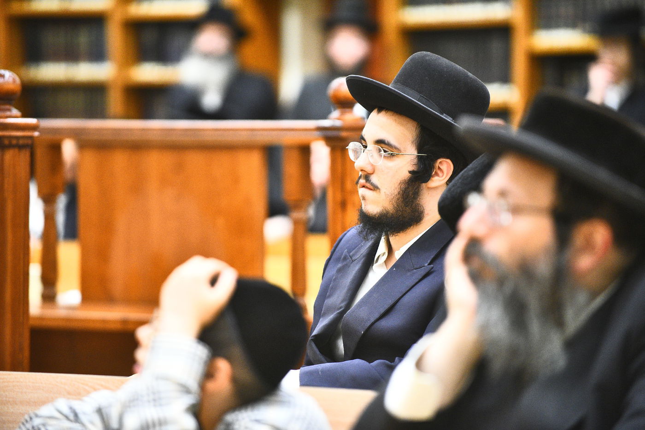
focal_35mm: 200
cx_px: 322
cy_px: 215
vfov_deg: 6.9
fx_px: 3583
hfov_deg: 10.3
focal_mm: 200
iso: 3200
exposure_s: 1/160
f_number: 3.2
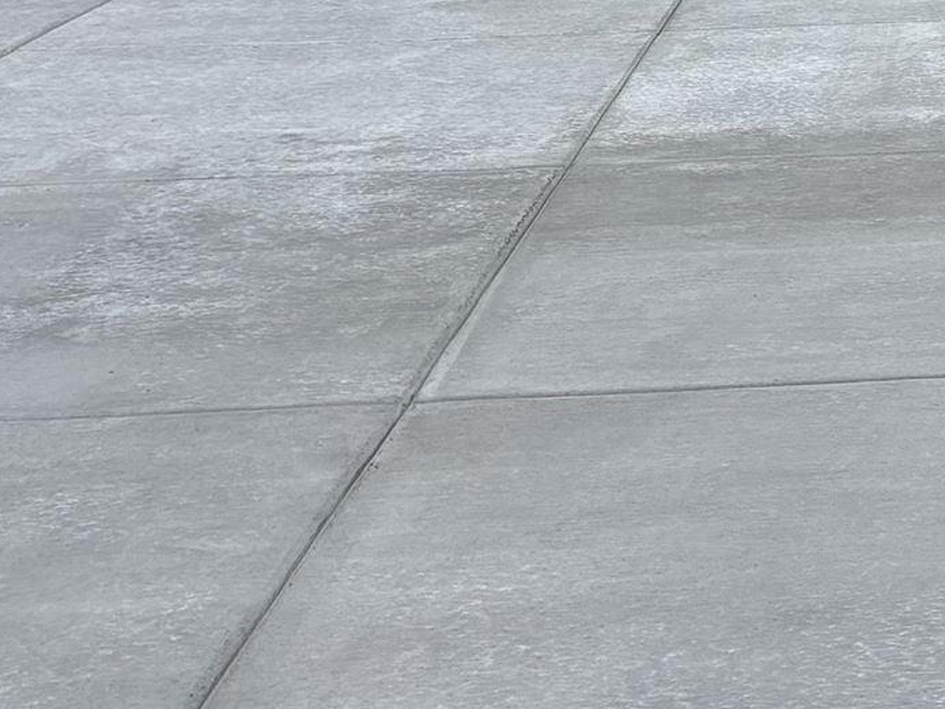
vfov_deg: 11.6
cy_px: -695
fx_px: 3139
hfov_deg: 16.4
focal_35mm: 115
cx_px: 1133
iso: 50
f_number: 1.6
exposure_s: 1/4065
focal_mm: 5.96
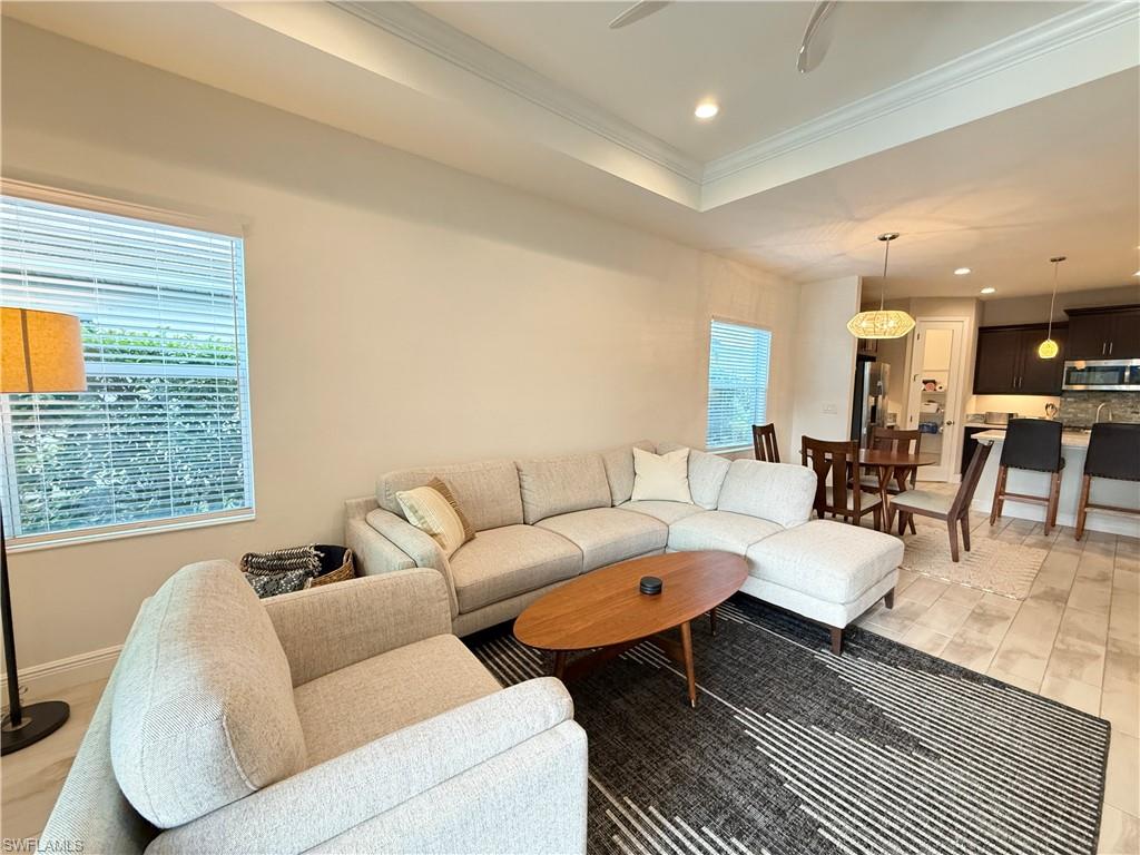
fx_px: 461
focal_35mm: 14
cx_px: 570
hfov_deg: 102.1
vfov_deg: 85.7
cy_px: 428
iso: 500
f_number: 2.2
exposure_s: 1/120
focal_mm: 2.22
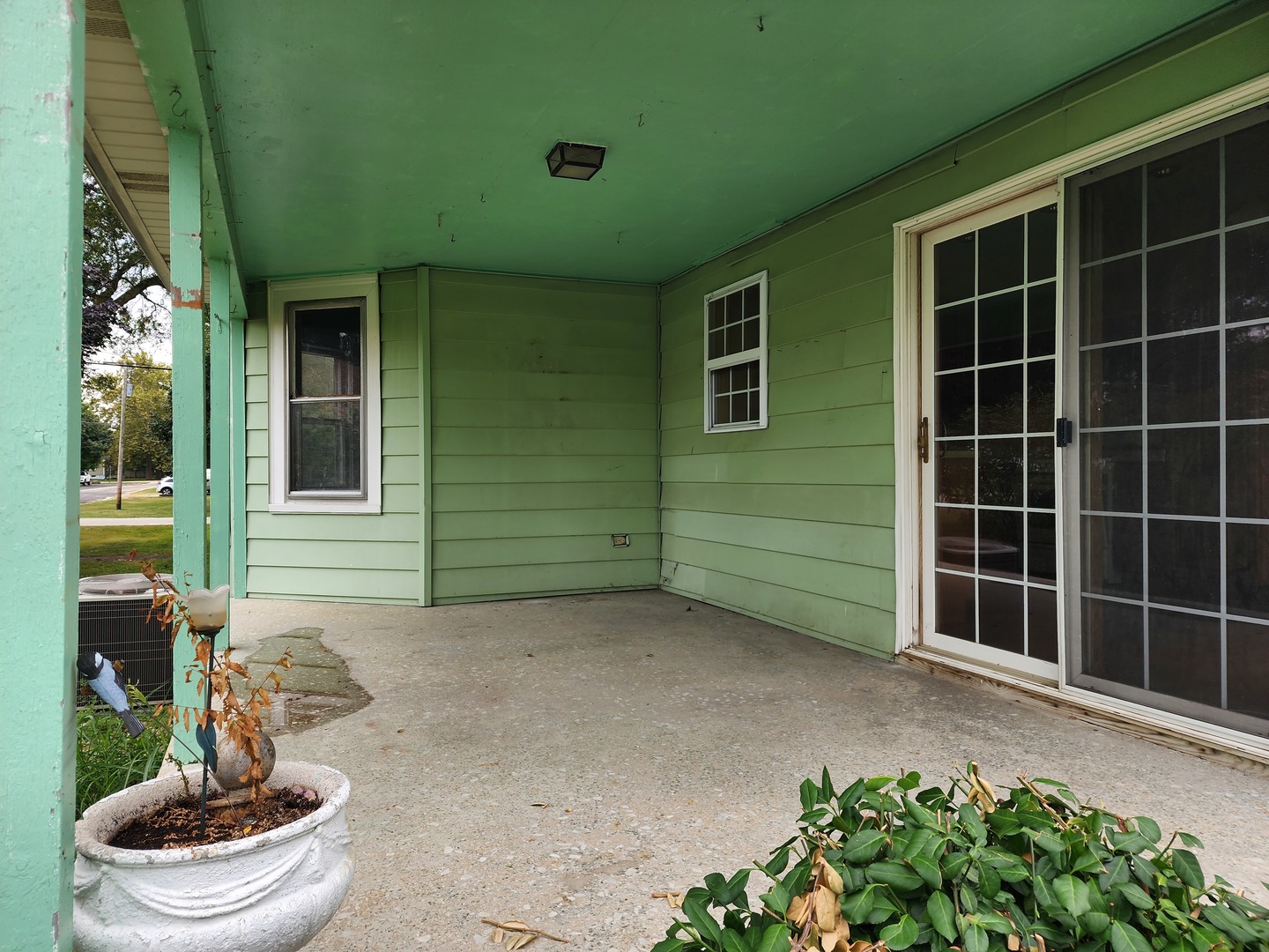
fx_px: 843
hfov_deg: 73.9
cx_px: 634
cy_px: 476
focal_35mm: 23
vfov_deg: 58.9
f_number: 1.8
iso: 20
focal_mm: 6.4
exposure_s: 1/180
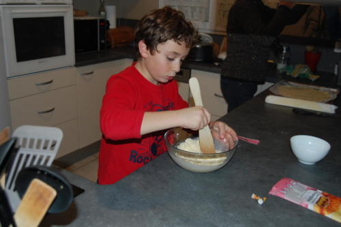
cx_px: 170
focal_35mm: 36
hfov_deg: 53.1
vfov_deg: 36.8
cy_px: 114
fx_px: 341
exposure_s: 1/60
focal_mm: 24
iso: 400
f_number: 4
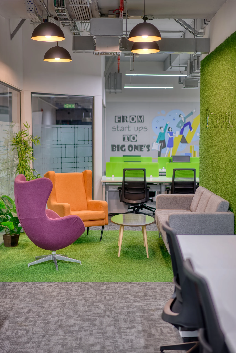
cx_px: 118
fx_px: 540
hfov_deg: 24.6
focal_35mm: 55
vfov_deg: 36.2
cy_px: 176
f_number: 1.8
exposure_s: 1/8
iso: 50
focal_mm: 55
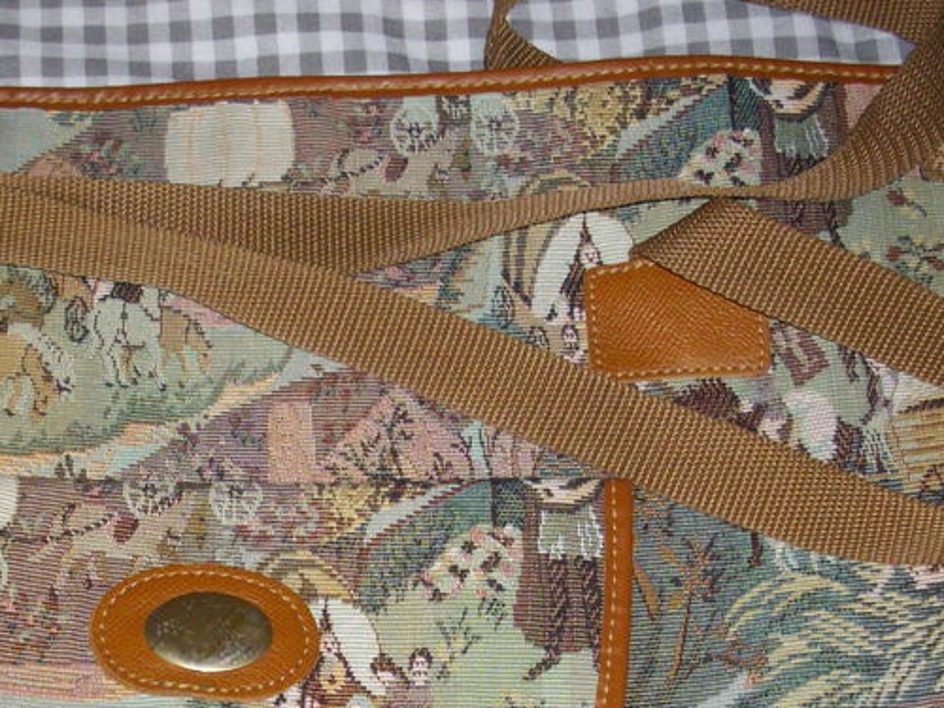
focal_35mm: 74
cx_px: 264
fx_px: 2018
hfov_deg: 26.1
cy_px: 600
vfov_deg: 19.6
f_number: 2.8
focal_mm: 6.2
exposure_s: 1/50
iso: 160
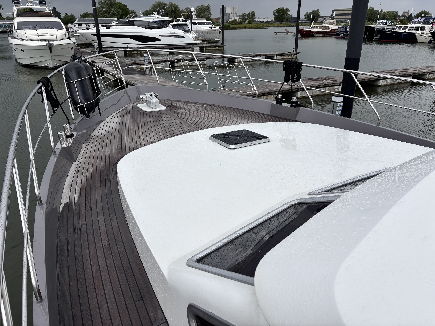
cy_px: 163
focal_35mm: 26
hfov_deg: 67.3
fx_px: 327
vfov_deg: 53.1
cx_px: 218
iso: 50
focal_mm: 5.96
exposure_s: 1/3650
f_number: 1.6
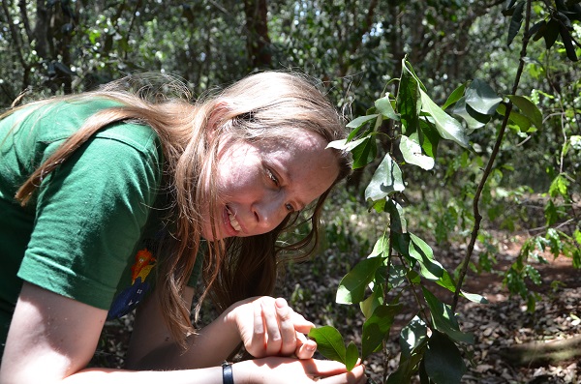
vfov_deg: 31.7
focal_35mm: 42
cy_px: 192
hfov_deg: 46.5
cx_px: 290
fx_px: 676
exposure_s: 1/125
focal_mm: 28
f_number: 5.6
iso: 220
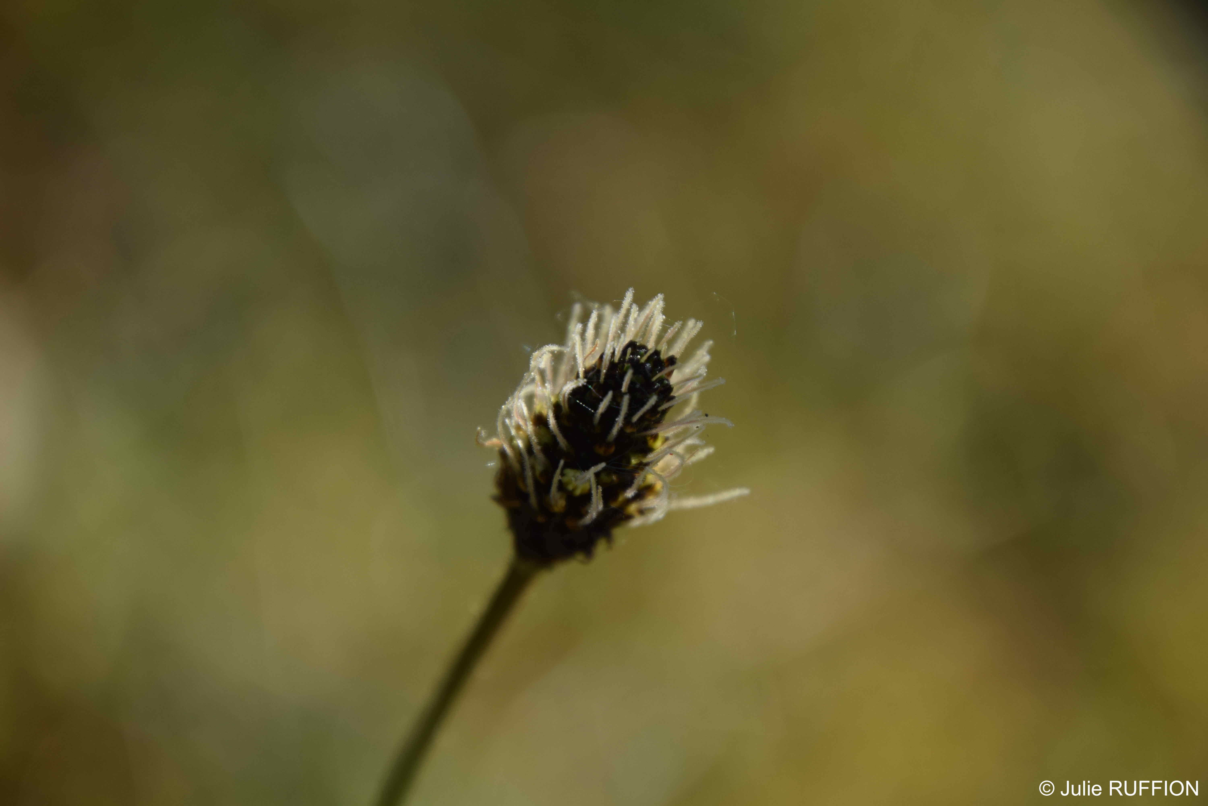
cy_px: 403
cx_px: 604
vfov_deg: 3.1
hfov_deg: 4.6
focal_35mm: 450
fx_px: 15099
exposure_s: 1/1250
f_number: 6.3
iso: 400
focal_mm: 300
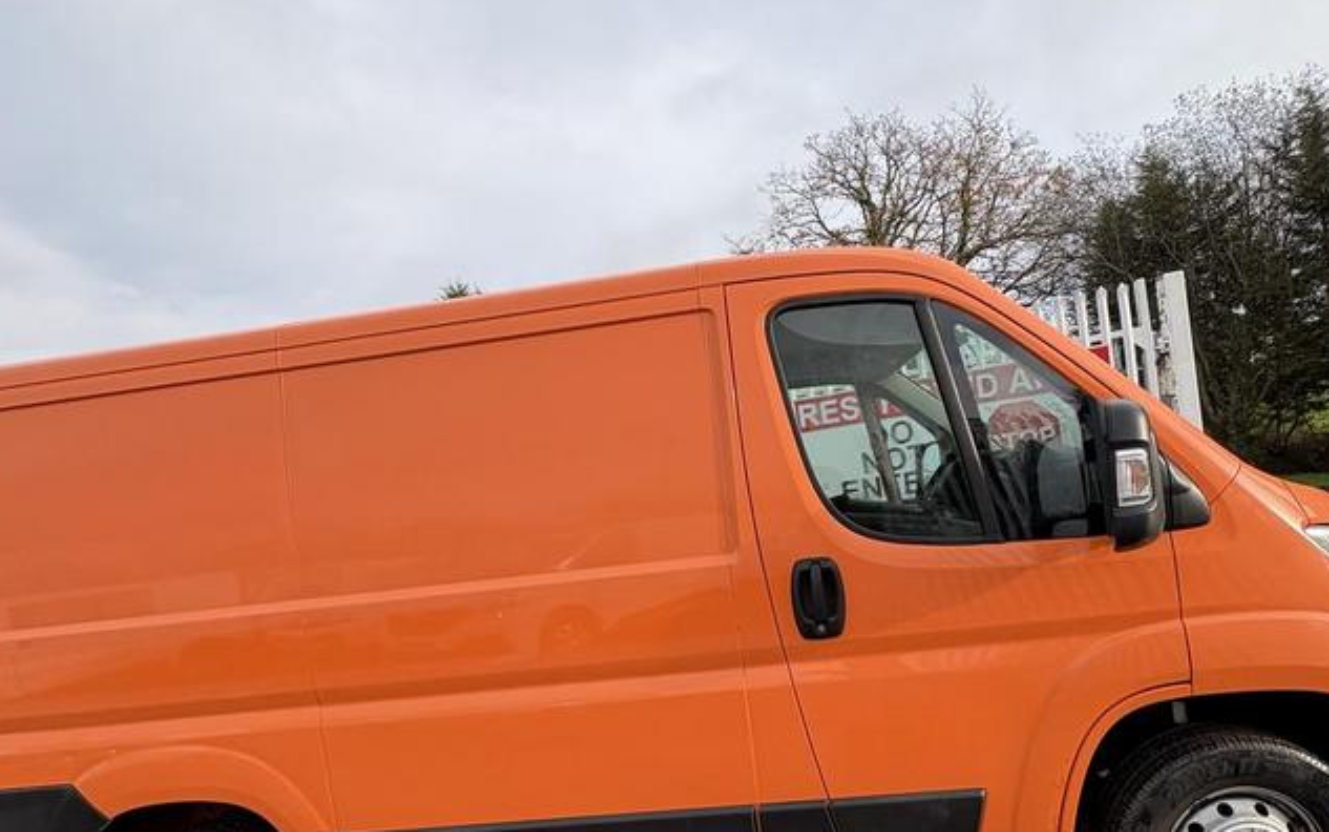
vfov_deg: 56.4
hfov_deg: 82.1
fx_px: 761
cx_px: 720
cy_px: 534
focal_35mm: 21
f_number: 2.2
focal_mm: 2.22
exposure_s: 1/541
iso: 40
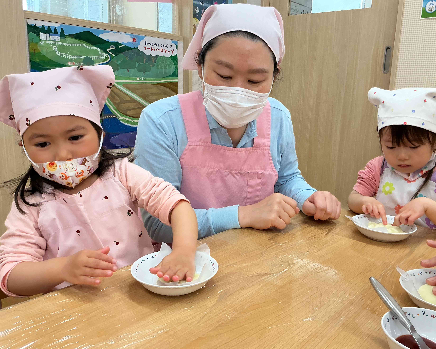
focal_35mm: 31
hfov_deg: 57.1
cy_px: 178
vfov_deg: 47.1
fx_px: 400
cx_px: 237
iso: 64
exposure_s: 1/60
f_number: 1.8
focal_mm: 3
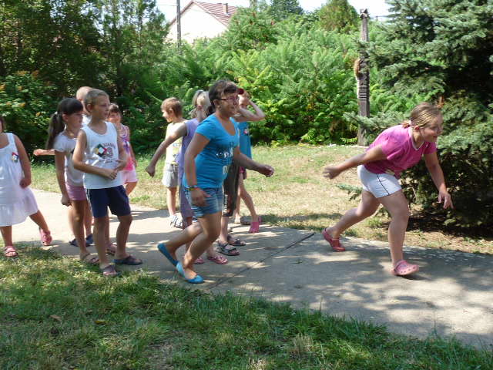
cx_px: 246
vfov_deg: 35.1
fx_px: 584
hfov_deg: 45.8
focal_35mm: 41
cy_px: 185
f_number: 4.5
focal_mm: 4.8
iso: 100
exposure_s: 1/200
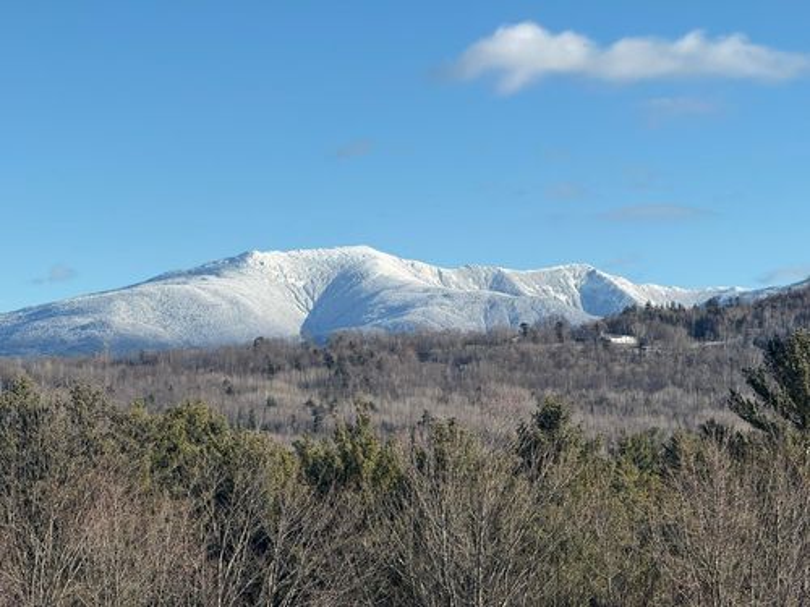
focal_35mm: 120
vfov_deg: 12.3
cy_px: 304
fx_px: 2808
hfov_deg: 16.4
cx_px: 405
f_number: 2.8
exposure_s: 1/1186
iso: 50
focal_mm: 15.66
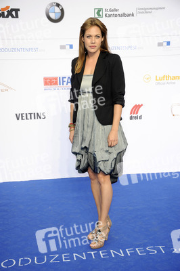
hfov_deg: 23.3
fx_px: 436
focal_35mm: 58
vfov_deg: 34.5
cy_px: 136
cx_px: 90
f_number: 5.6
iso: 640
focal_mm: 58
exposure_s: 1/160
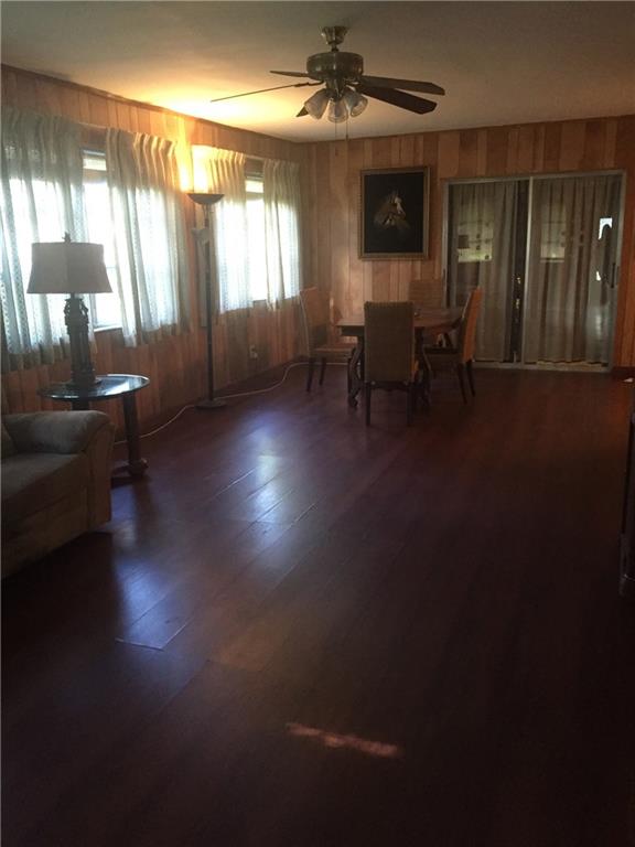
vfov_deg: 61.7
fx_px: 709
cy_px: 424
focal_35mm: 29
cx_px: 318
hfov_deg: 48.2
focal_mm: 4.15
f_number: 2.2
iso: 250
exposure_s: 1/20
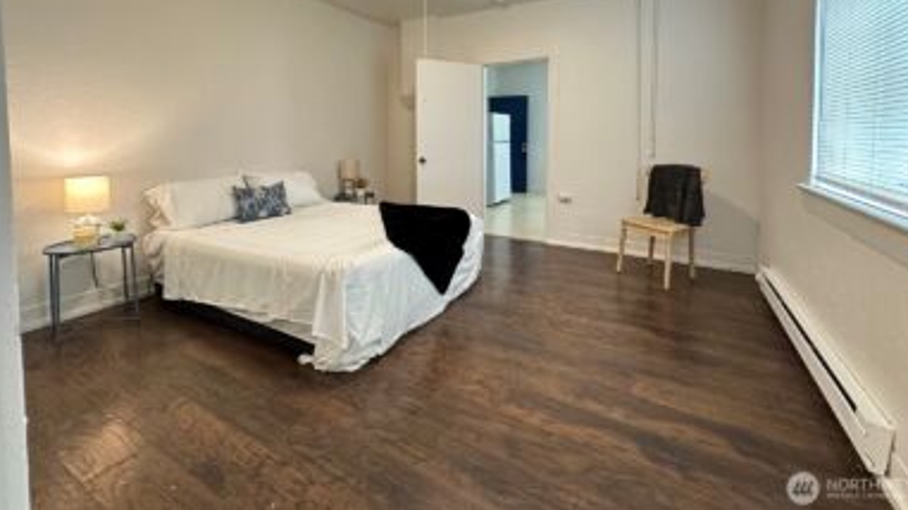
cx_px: 465
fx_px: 385
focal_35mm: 16
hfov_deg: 99.4
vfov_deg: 64.6
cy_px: 155
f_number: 2.2
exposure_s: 1/60
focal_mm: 2.22
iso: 400
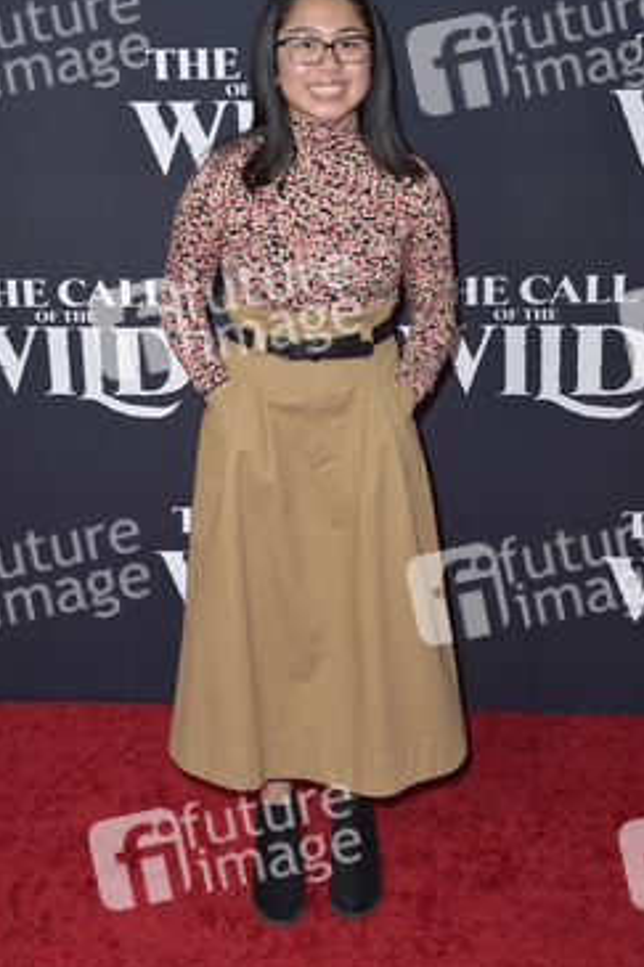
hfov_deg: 20.0
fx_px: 1826
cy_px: 450
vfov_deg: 29.7
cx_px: 303
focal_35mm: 68
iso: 320
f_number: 7.1
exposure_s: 1/250
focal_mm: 62
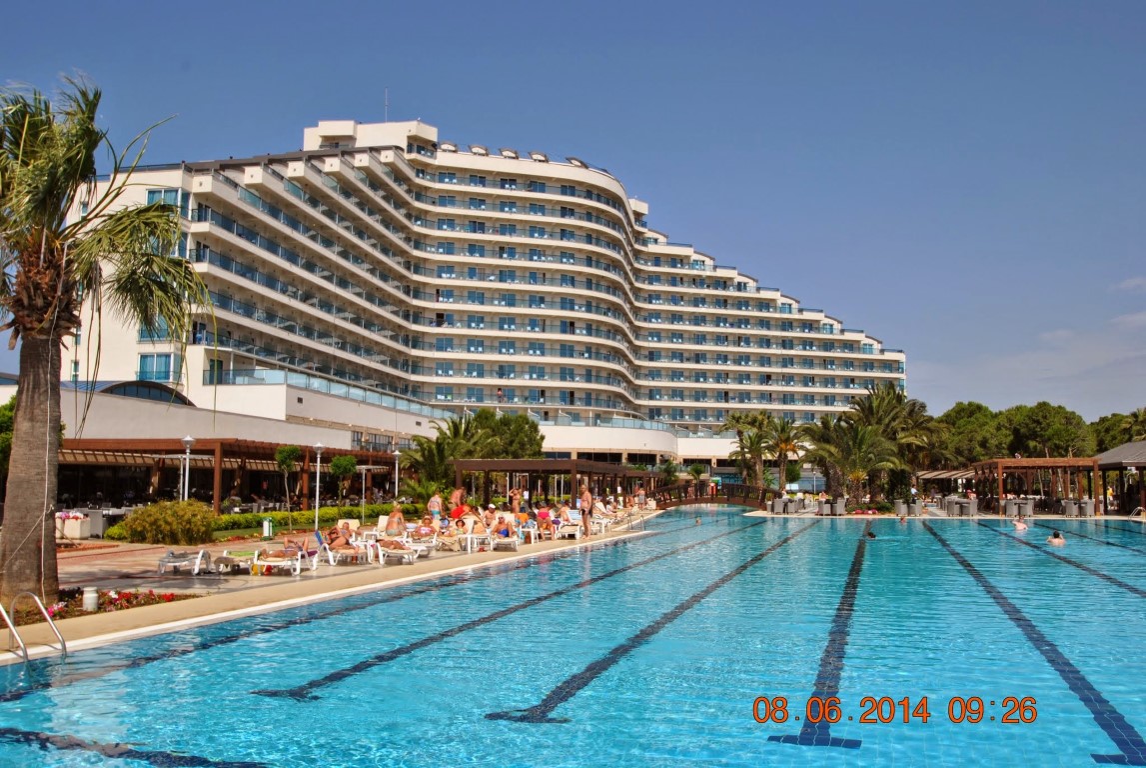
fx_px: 1004
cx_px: 573
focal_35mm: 32
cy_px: 384
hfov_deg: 59.4
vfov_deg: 41.8
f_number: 9
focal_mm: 21
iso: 100
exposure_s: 1/320
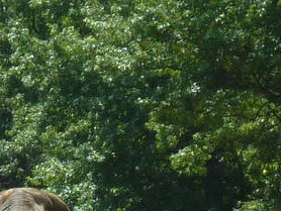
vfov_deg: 2.5
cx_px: 80
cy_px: 287
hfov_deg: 3.3
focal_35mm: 598
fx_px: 4859
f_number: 4.3
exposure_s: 1/500
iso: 125
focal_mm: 17
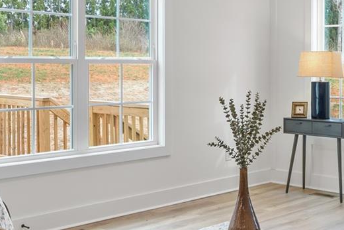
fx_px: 602
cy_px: 68
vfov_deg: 21.5
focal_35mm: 63
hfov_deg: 31.0
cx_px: 282
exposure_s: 1/6
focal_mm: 16
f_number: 8
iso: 320
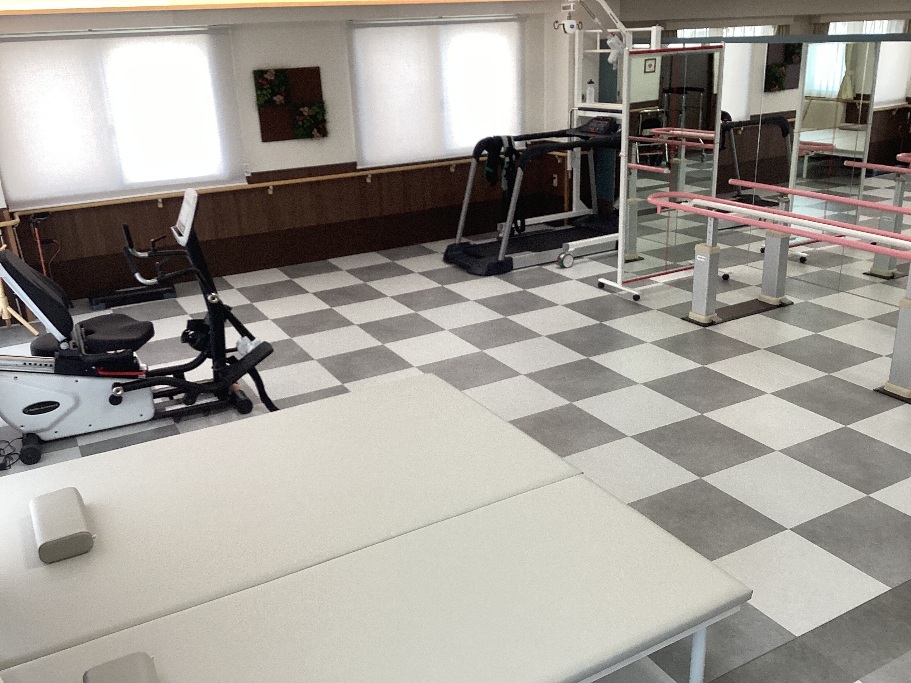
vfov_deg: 45.4
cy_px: 342
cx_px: 456
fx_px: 816
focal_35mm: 31
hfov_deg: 58.4
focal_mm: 3.3
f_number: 2.4
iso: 50
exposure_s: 1/50
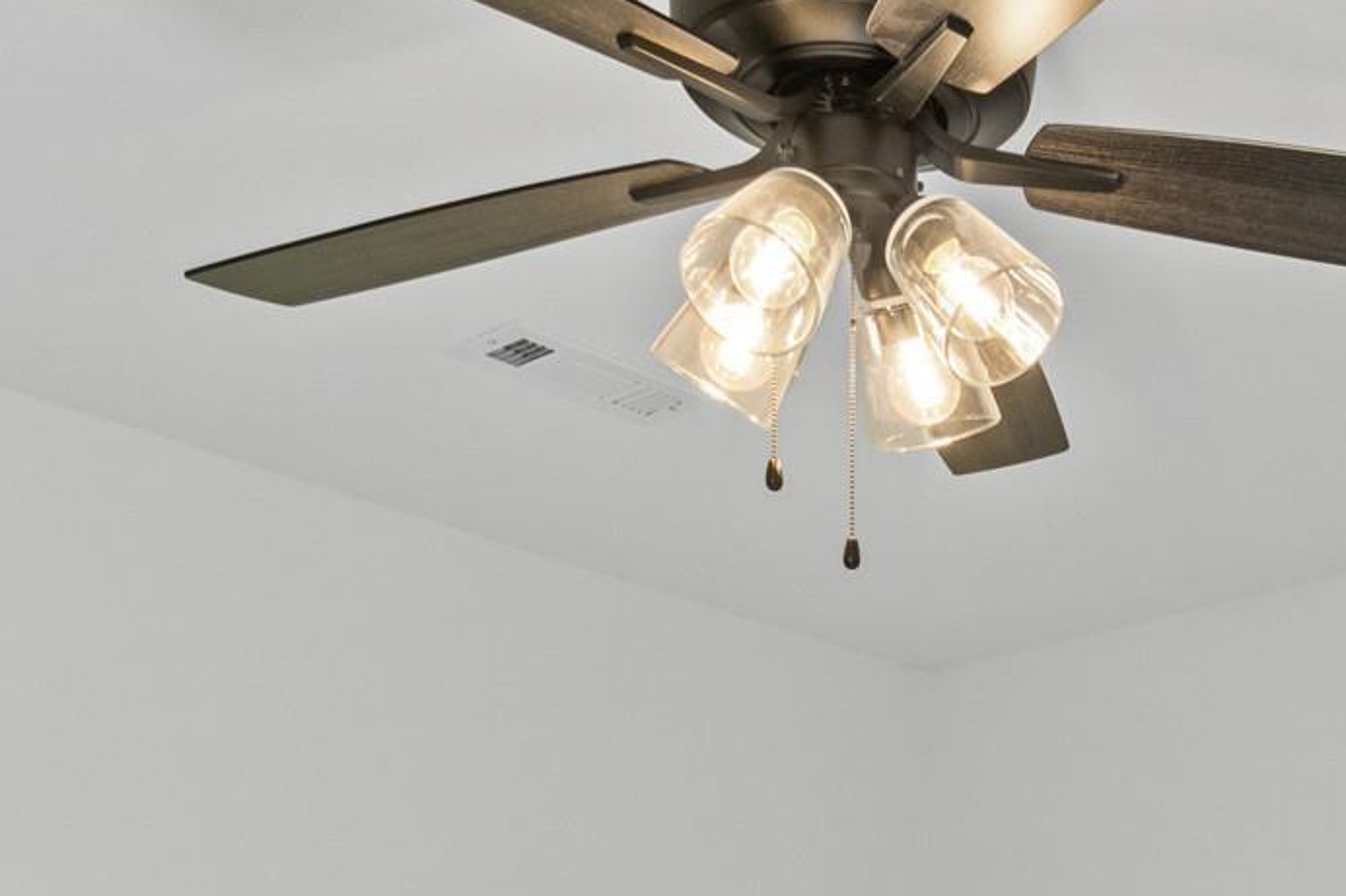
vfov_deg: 18.3
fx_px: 2430
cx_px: 1420
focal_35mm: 65
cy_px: 1394
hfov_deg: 28.6
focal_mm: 12
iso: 250
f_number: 9
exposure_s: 1/13
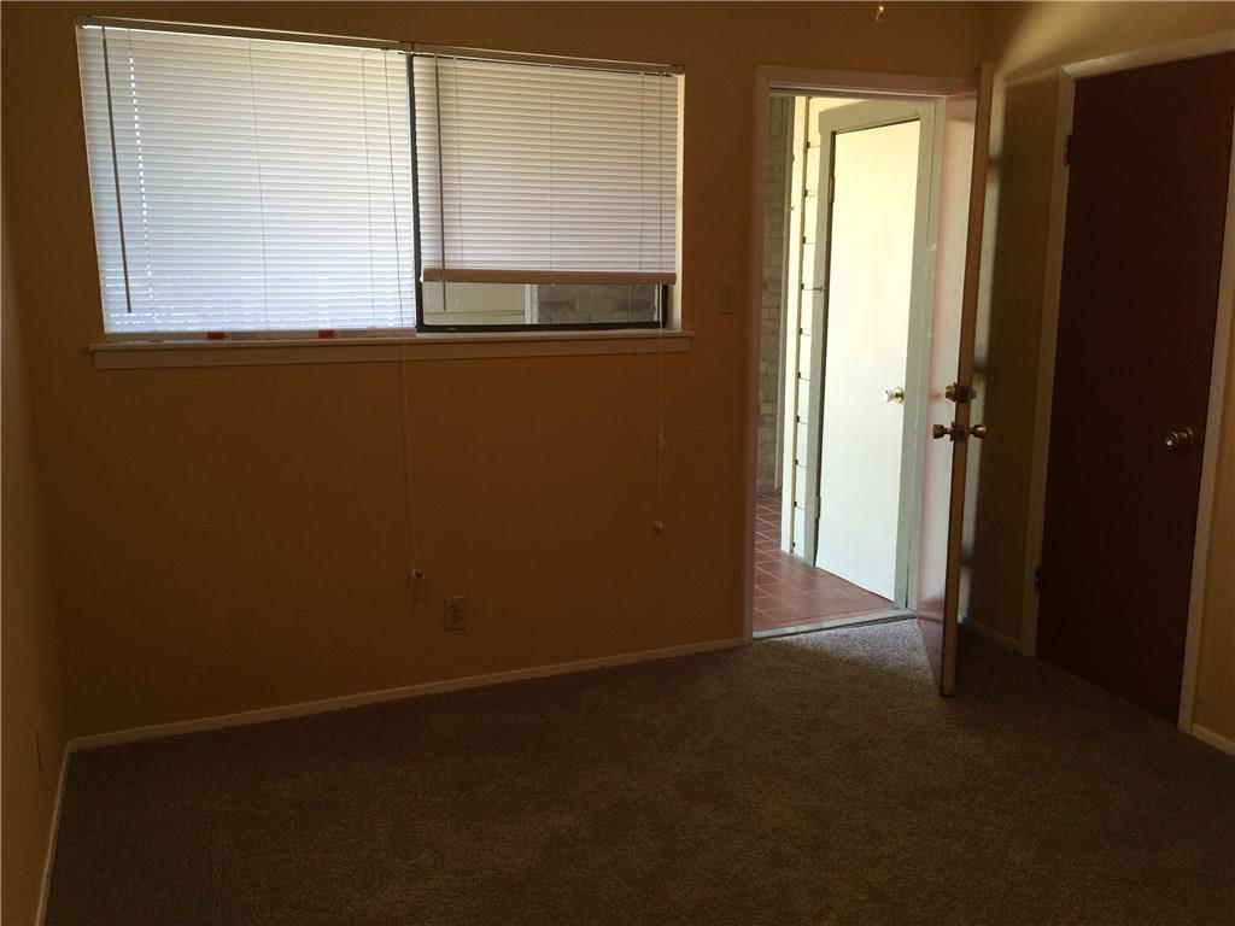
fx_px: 1035
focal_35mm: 29
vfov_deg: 48.2
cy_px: 463
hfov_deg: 61.7
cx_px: 618
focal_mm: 4.15
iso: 32
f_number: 2.2
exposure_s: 1/30
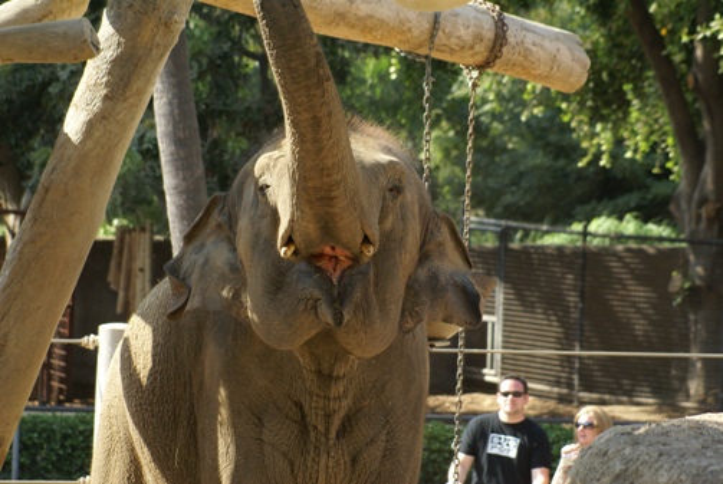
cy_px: 242
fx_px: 5430
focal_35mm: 270
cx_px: 362
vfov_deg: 5.1
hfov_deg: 7.6
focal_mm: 180
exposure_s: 1/500
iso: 400
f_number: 6.3
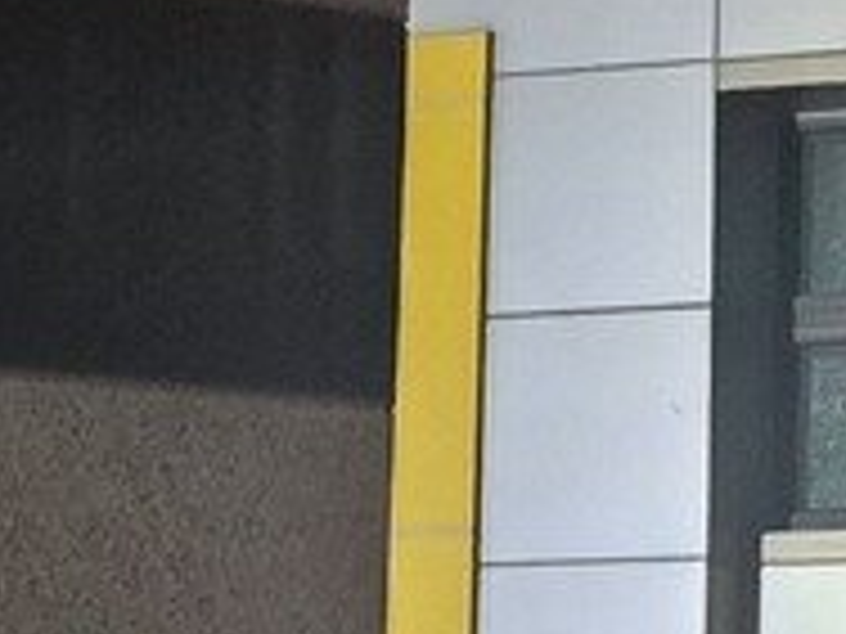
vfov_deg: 8.6
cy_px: -67
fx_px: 4179
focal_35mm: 171
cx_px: 1125
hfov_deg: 11.2
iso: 1250
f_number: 1.8
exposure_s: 1/60
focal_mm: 5.4
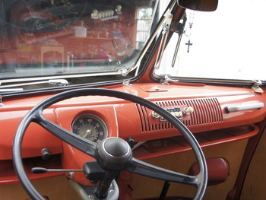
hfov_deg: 53.2
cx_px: 141
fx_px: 266
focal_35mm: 35
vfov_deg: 41.2
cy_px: 100
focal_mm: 21
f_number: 4
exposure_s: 1/160
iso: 500
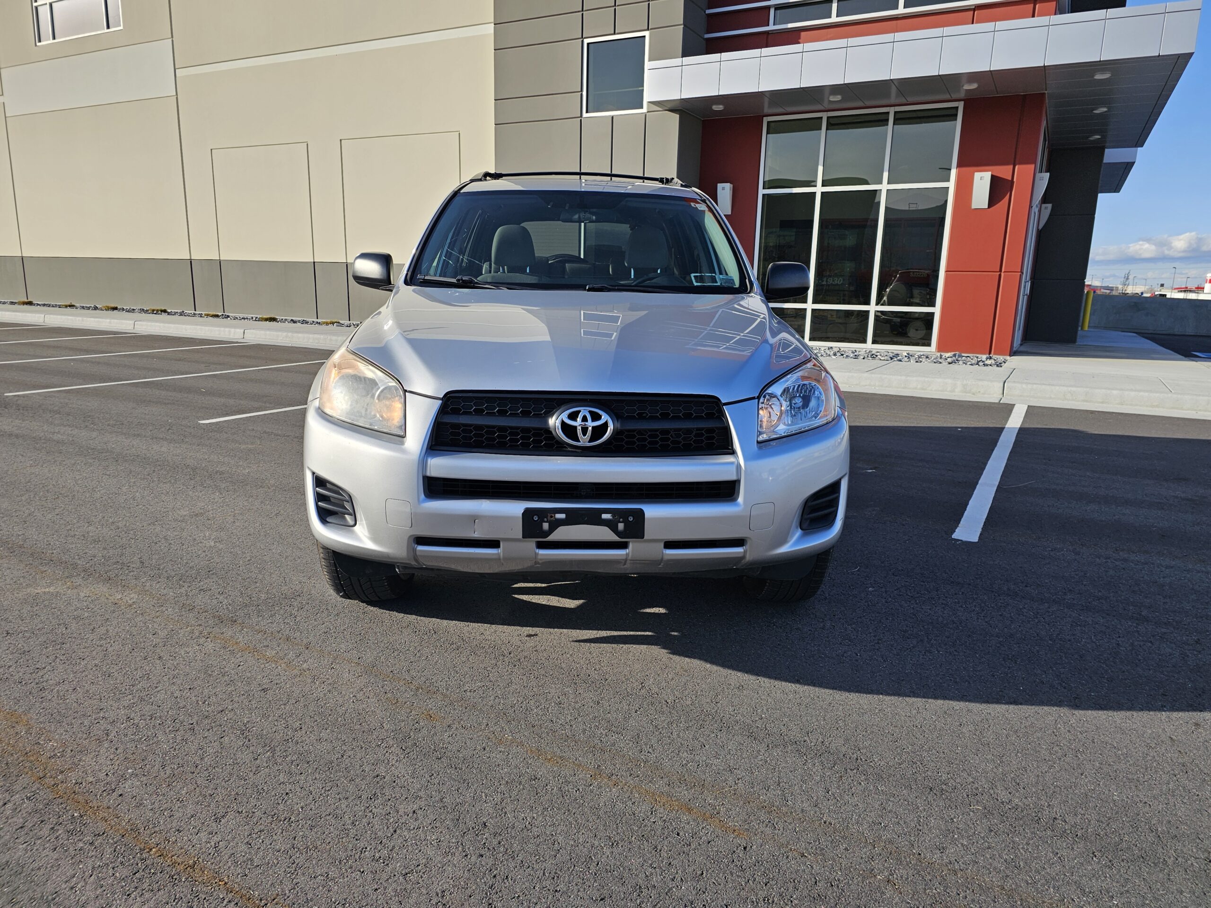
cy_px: 454
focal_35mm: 23
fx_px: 805
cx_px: 606
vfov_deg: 58.9
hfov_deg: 73.9
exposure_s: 1/601
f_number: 1.7
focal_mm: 6.3
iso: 10
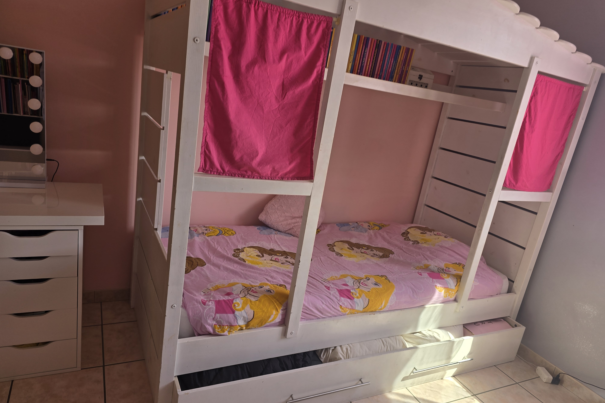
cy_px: 196
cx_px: 303
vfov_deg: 53.1
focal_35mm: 24
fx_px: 403
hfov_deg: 73.7
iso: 40
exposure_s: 1/180
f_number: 1.7
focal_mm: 6.3
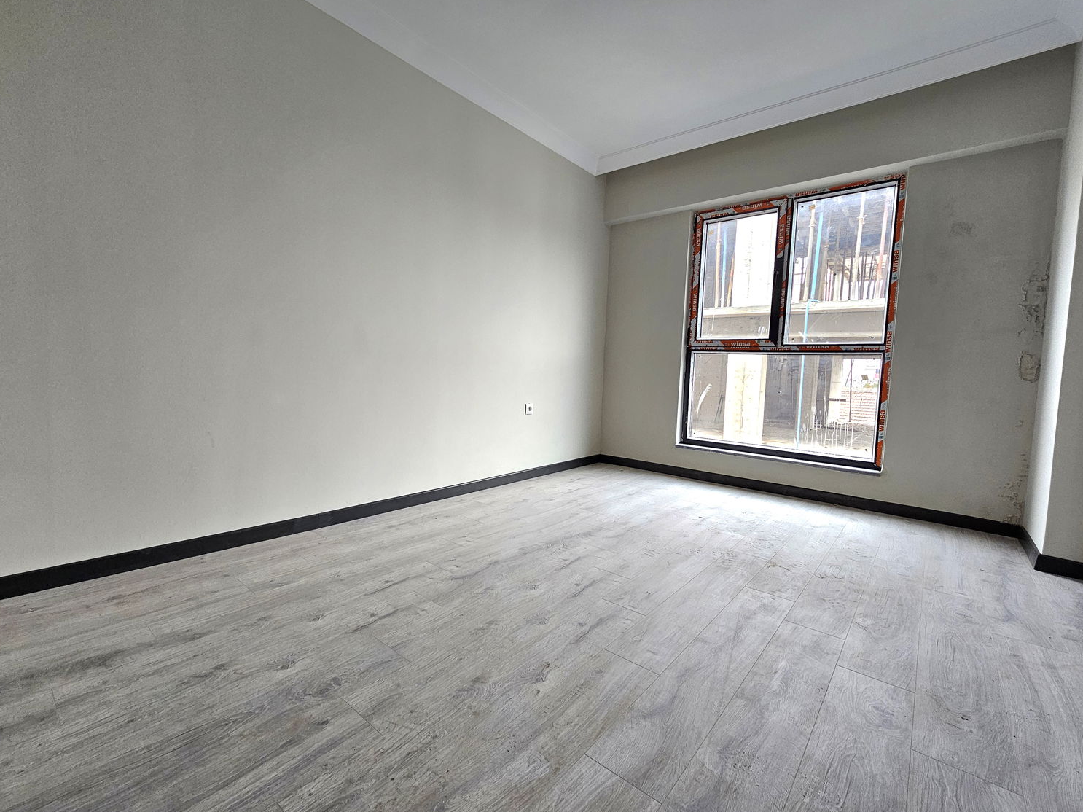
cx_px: 537
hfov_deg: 102.1
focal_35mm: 14
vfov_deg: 85.6
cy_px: 415
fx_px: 438
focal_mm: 2.2
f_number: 2.2
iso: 80
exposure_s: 1/60.2
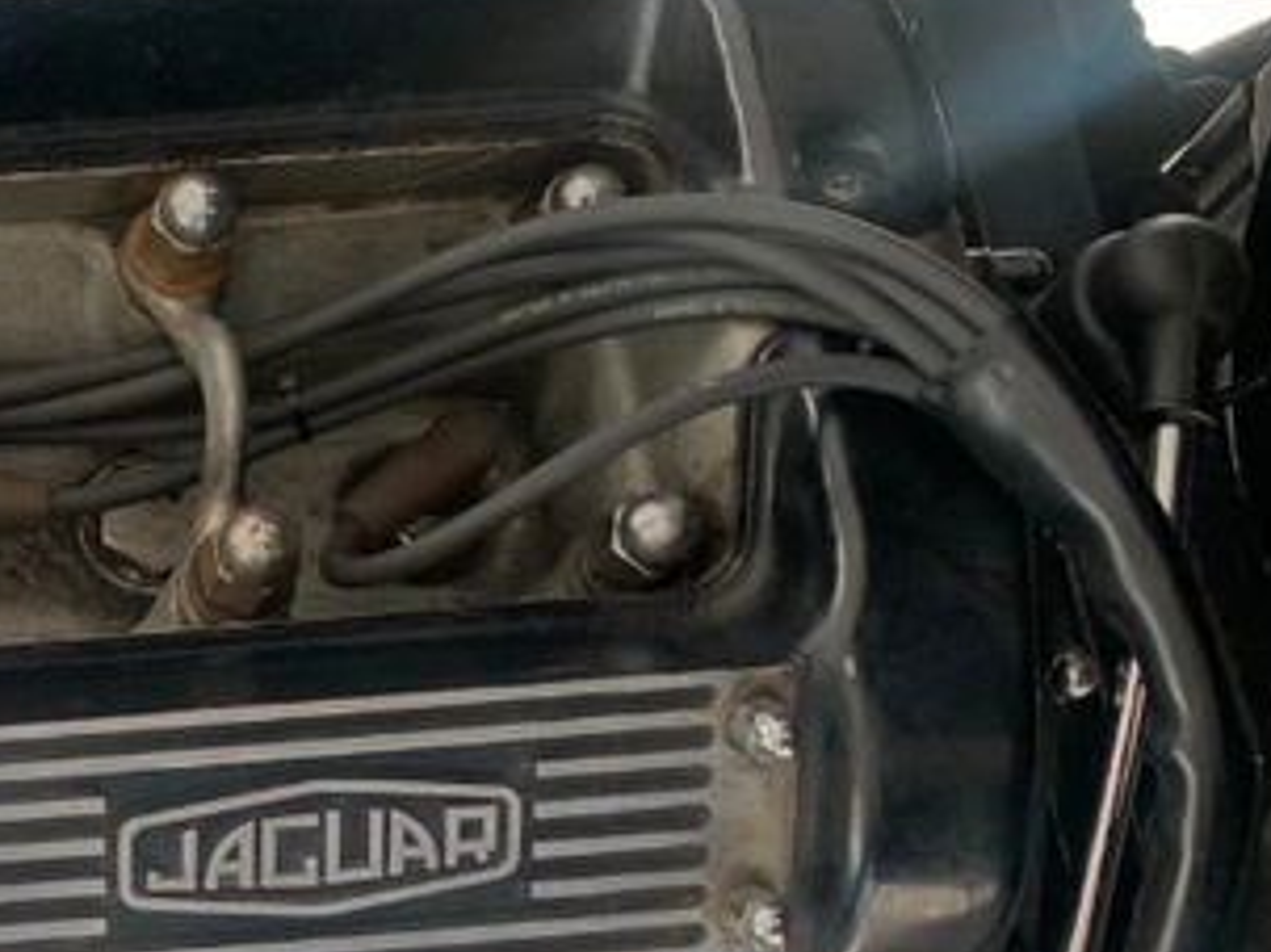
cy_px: 952
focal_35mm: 88
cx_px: -386
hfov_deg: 20.3
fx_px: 3230
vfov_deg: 16.4
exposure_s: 1/121
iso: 50
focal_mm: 4.25
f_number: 1.8
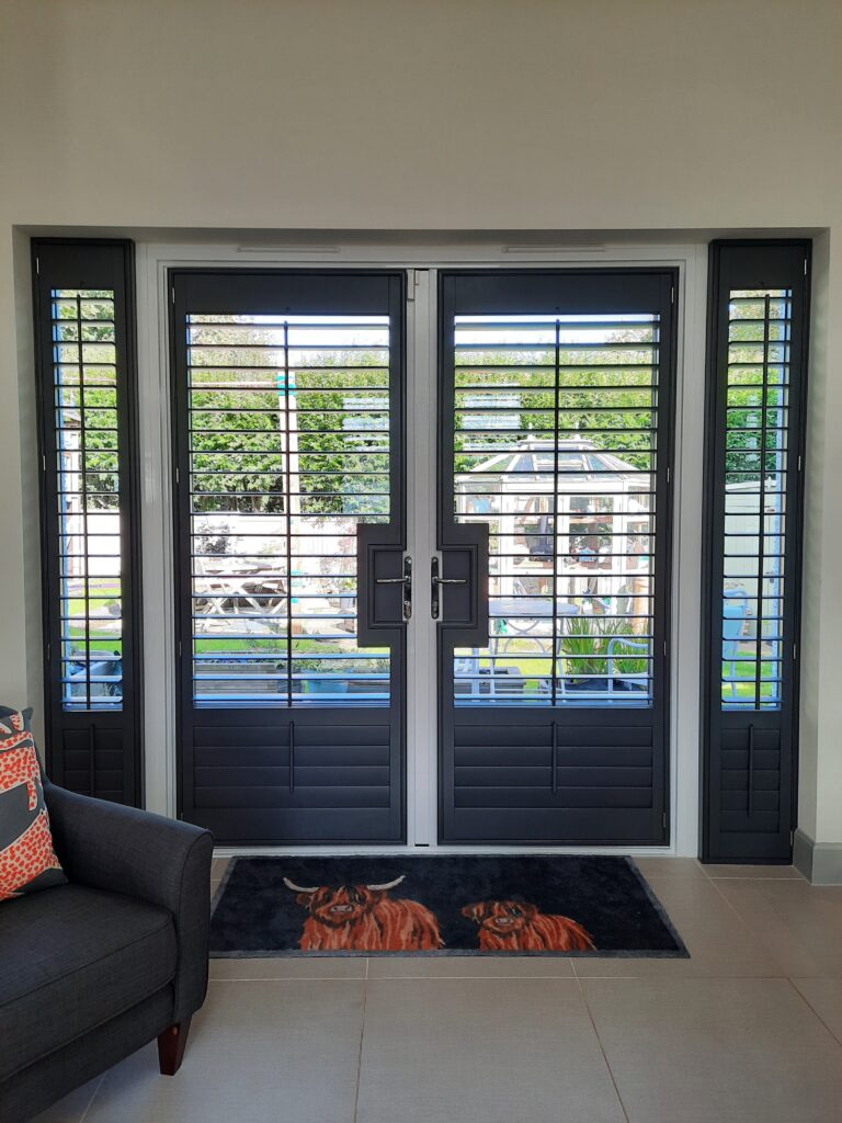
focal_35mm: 25
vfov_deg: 69.4
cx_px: 421
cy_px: 562
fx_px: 811
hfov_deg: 54.9
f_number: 2
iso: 32
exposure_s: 1/50
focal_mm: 4.6
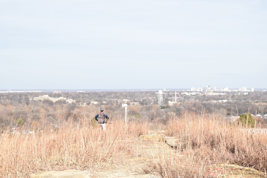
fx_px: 556
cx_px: 134
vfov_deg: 18.2
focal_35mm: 75
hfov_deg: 27.0
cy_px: 89
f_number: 18
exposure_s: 1/1250
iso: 2500
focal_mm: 50
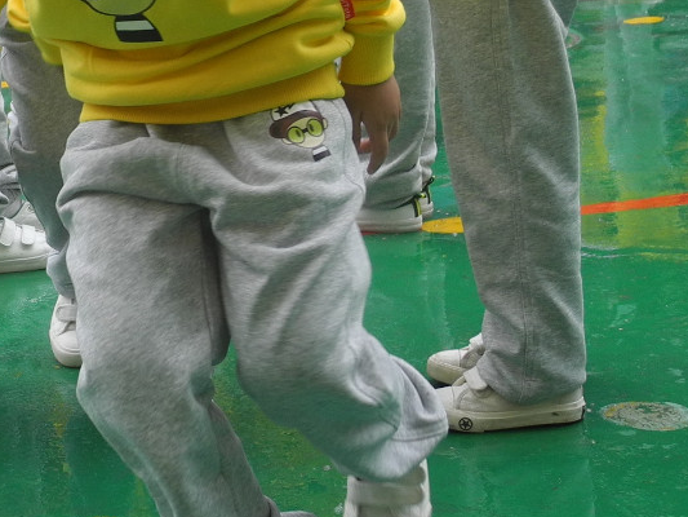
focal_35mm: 84
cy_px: -44
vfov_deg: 17.0
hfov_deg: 22.3
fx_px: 1670
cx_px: -27
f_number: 2.8
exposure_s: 1/283
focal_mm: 6
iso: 100
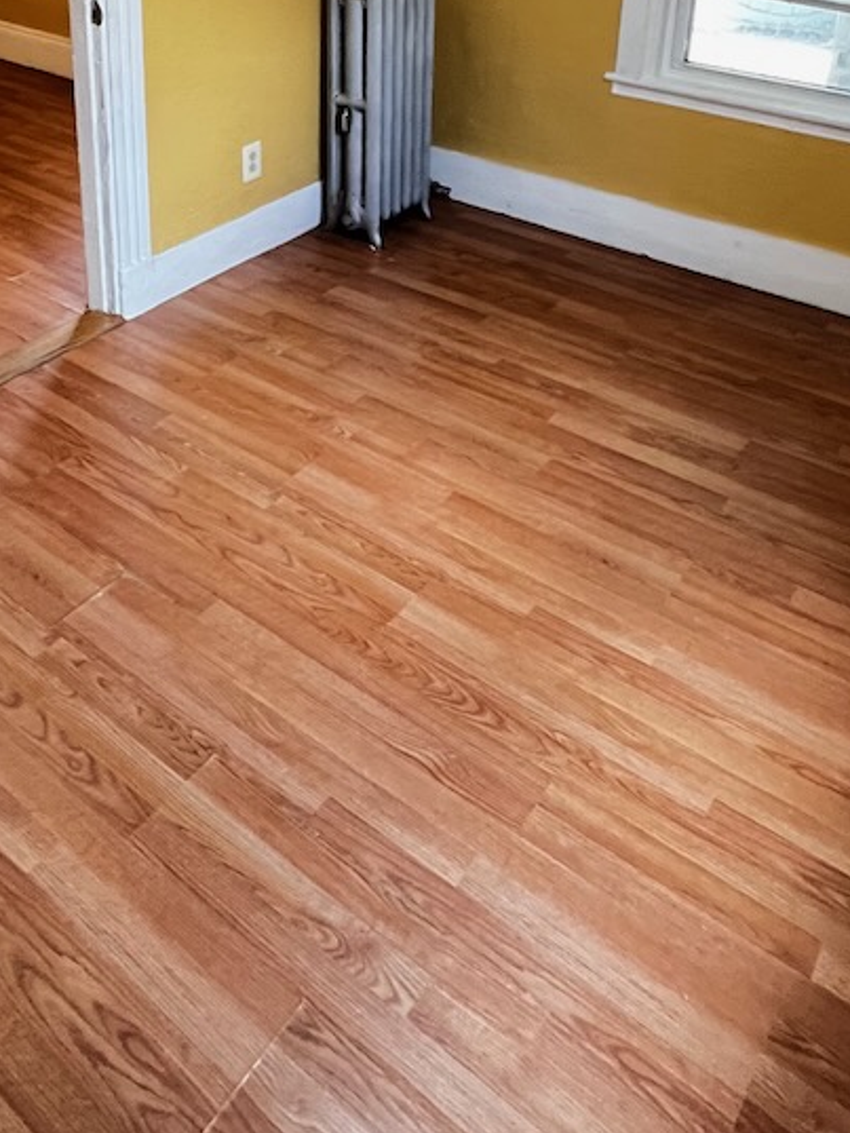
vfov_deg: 52.2
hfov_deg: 45.1
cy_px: 139
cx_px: 316
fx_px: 1015
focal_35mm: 31
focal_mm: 1.57
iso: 640
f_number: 1.8
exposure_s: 1/60
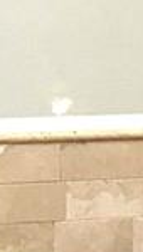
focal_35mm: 252
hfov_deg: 4.8
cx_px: 257
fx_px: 1689
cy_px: 171
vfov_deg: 8.5
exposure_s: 1/30
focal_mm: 4.15
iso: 25
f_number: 2.2
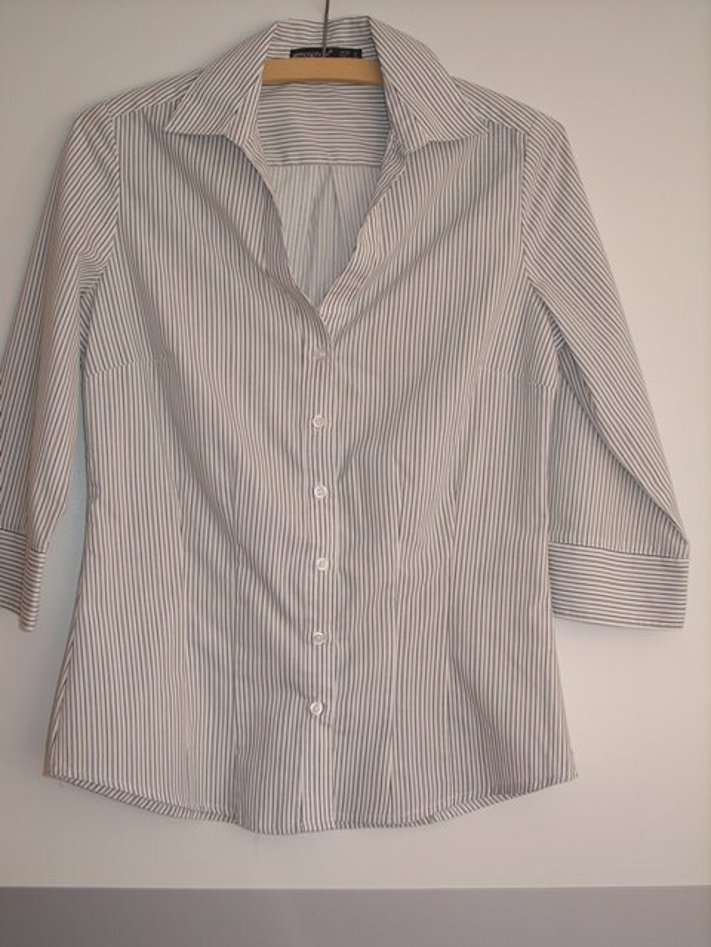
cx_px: 356
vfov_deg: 39.7
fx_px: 1315
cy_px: 474
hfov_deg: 30.3
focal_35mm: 48
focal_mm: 9.87
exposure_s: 1/42
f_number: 3
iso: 50
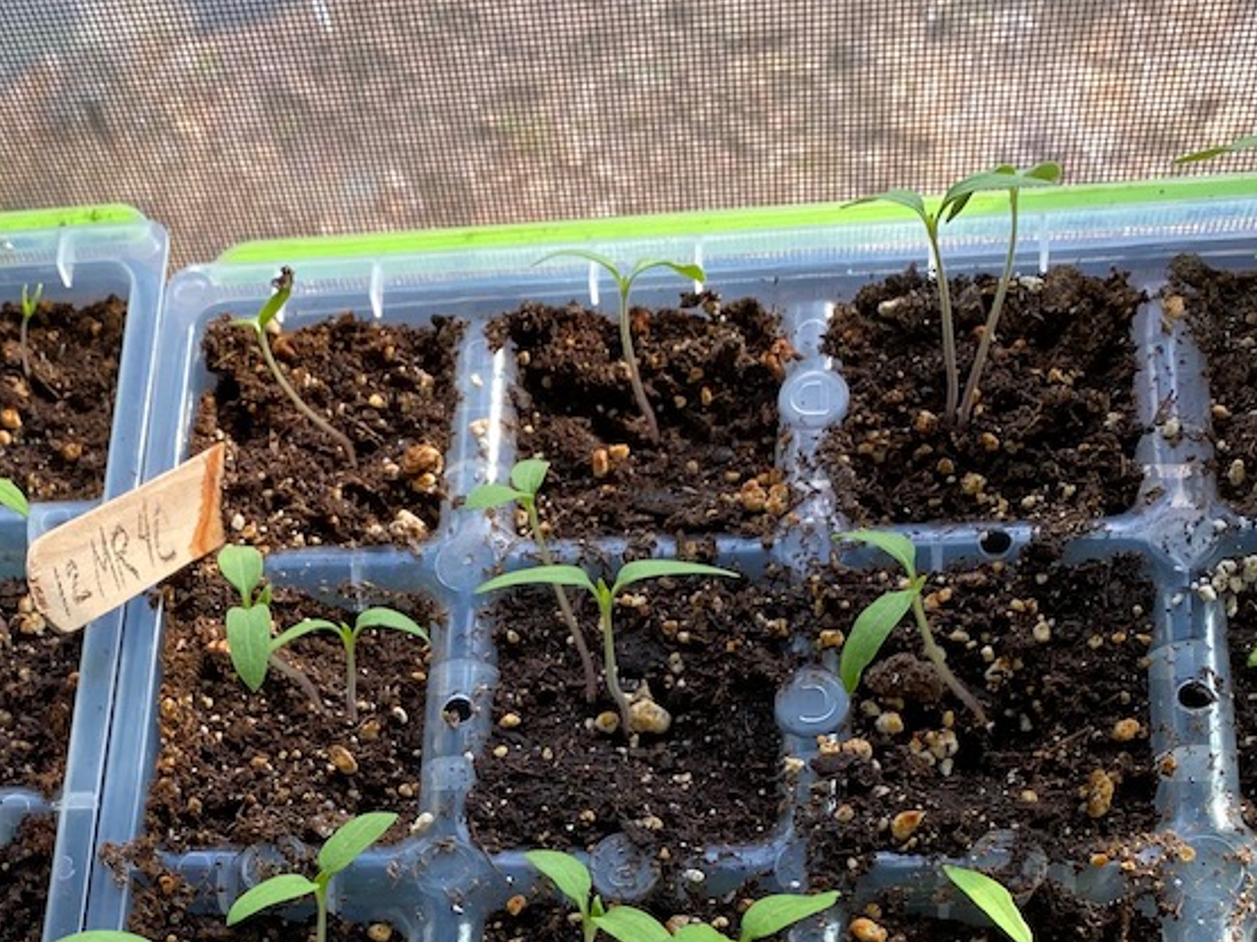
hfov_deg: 31.6
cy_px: 949
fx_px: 2178
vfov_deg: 23.4
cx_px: 310
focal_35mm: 60
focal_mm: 4.25
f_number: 1.8
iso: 40
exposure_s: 1/121
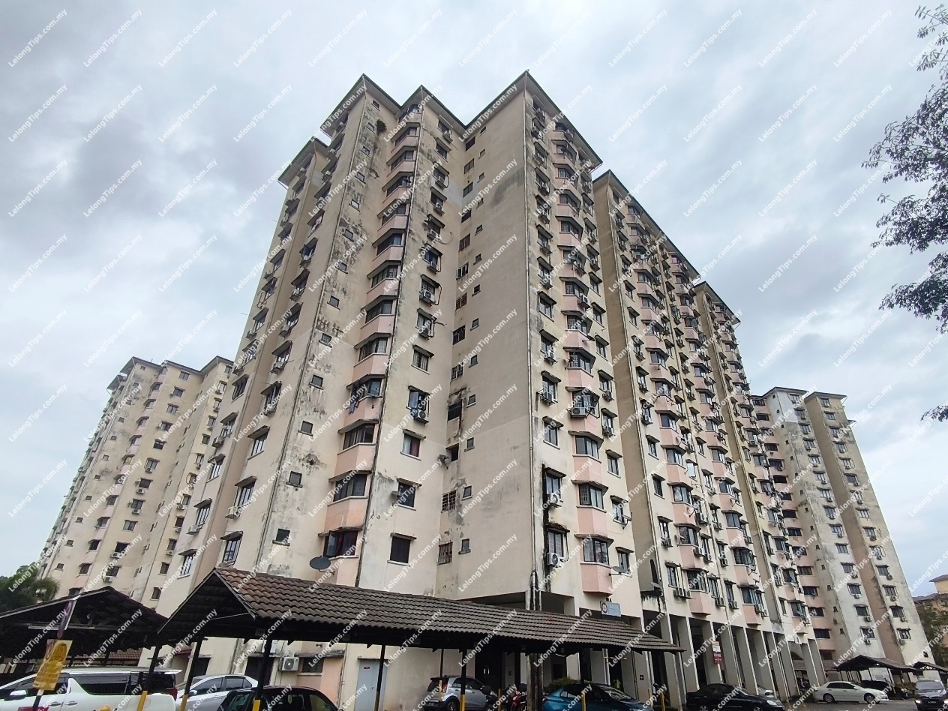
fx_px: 411
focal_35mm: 15
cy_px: 356
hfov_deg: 98.2
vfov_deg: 81.7
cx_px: 474
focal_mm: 1.65
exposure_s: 1/2614
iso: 50
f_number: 2.2
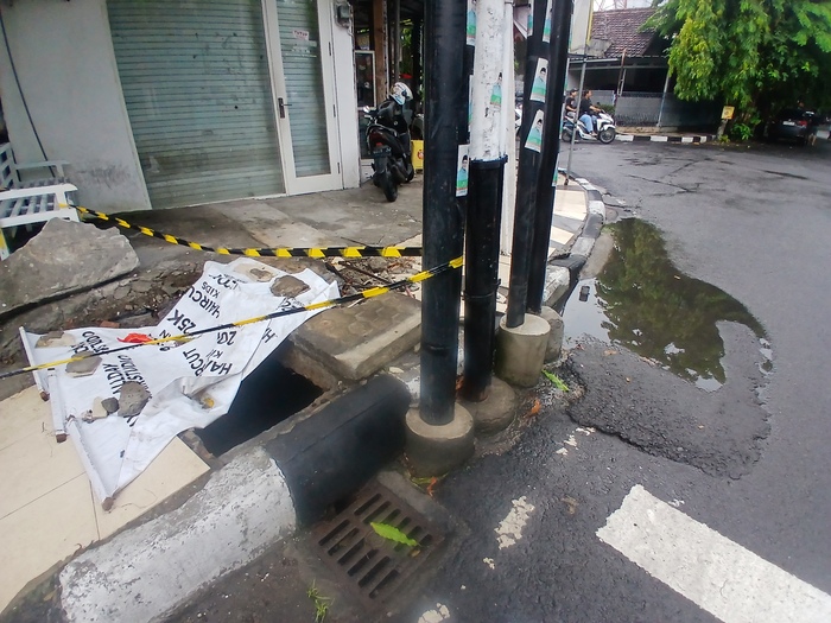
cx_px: 416
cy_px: 312
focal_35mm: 17
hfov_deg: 91.0
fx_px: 408
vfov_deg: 74.7
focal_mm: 1.4
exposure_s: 1/100
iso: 80
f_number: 2.2
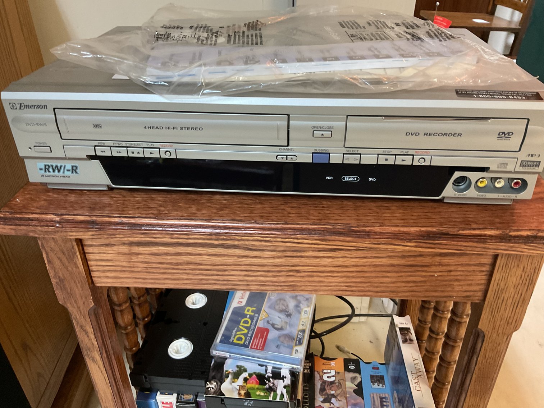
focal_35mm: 29
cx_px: 272
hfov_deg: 61.7
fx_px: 456
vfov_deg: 48.2
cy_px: 204
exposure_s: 1/40
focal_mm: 3
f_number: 1.8
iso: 250
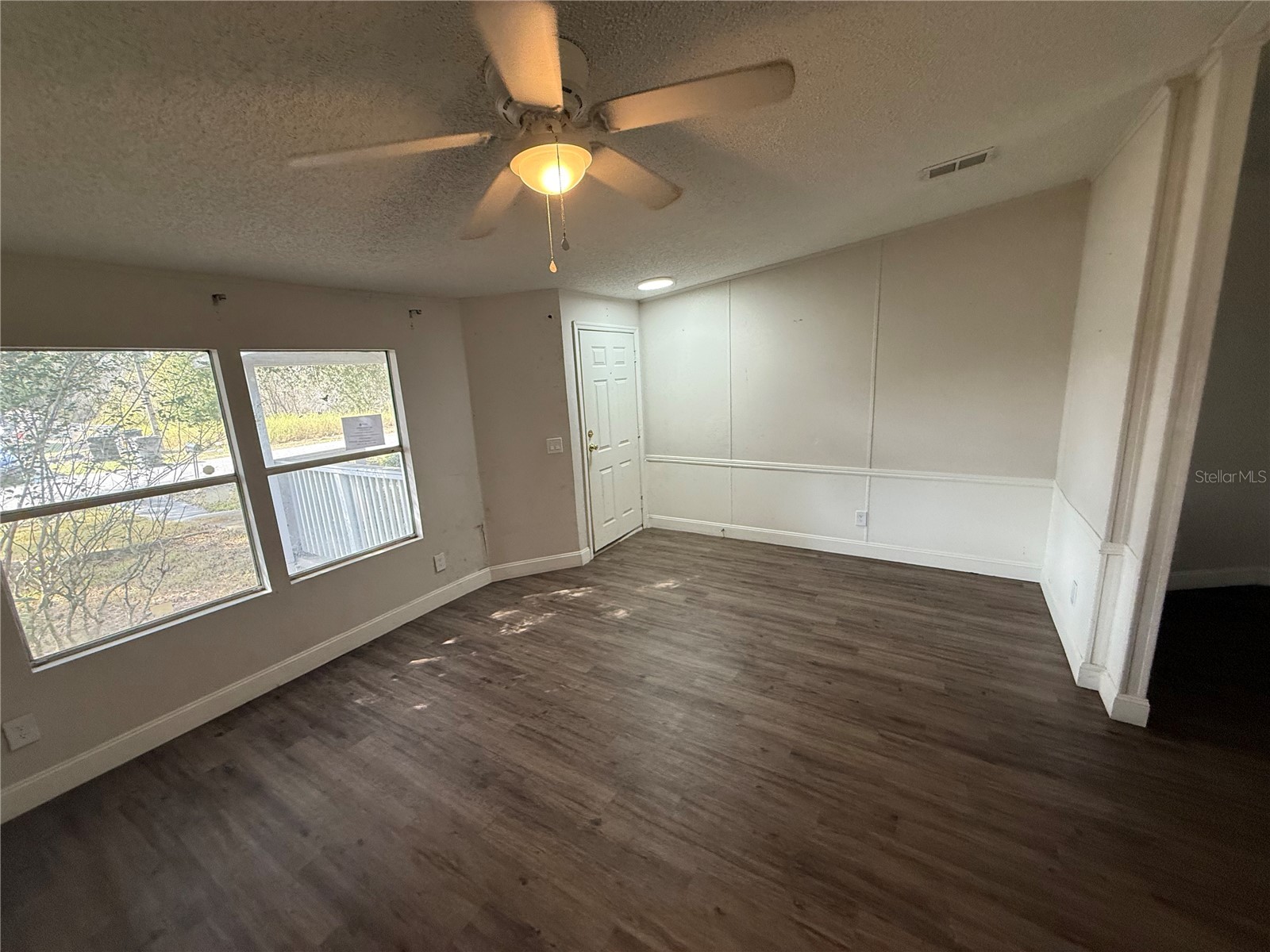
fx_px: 514
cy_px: 476
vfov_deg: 85.7
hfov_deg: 102.1
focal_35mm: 14
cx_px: 635
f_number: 2.2
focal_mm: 2.22
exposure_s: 1/120
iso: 250
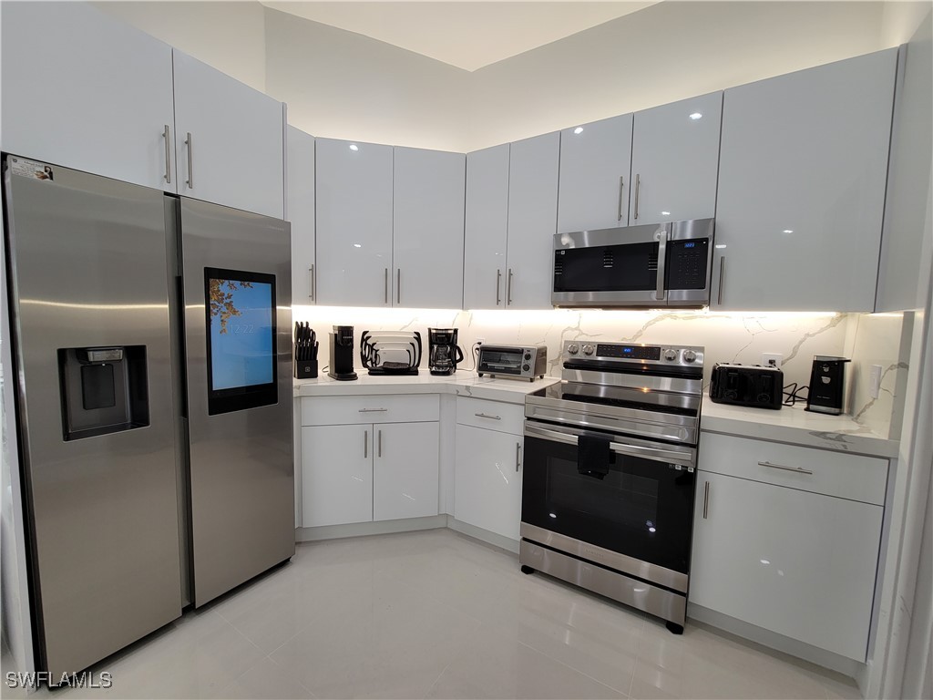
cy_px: 350
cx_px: 466
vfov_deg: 89.9
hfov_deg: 106.2
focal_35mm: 13
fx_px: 350
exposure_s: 1/60
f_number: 2.2
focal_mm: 2.2
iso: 64
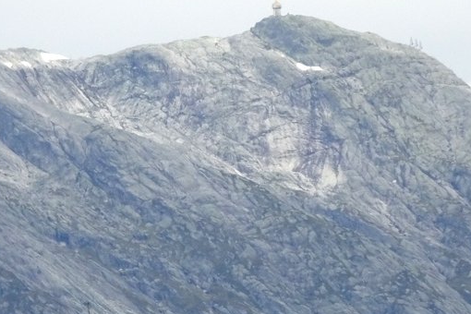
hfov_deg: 3.0
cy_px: 216
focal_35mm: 685
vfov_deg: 2.0
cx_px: 176
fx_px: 8961
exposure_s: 1/250
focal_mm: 47.87
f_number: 6.3
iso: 160
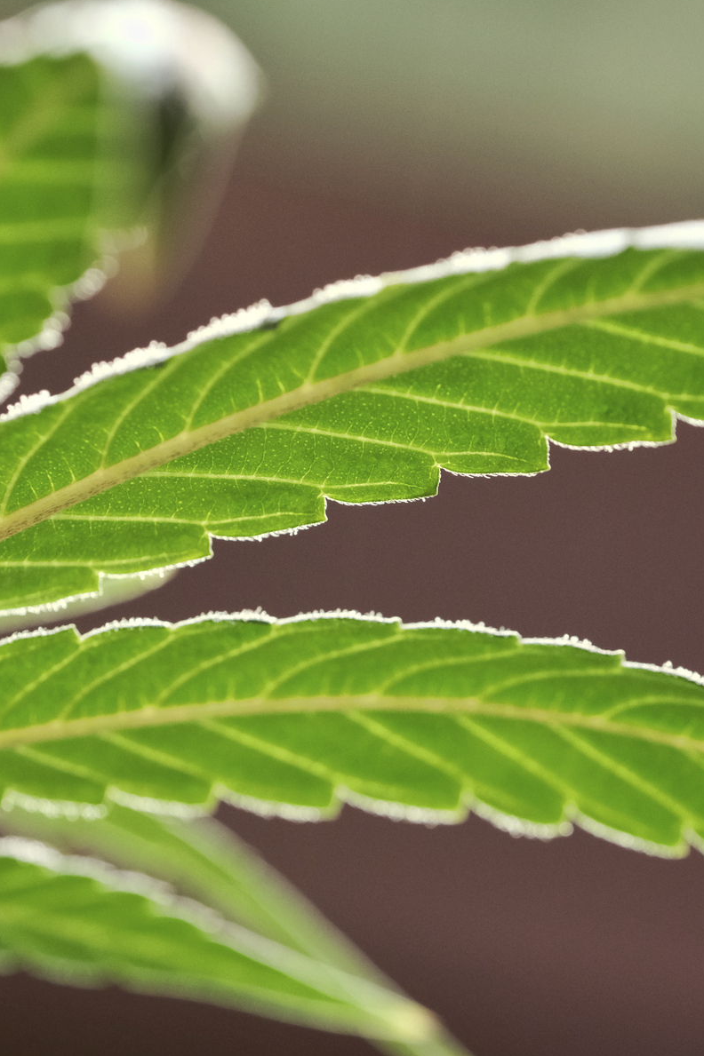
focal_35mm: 189
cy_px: 520
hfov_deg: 7.3
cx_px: 247
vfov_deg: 10.9
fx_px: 5547
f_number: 5.6
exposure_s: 1/750
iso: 1600
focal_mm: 80
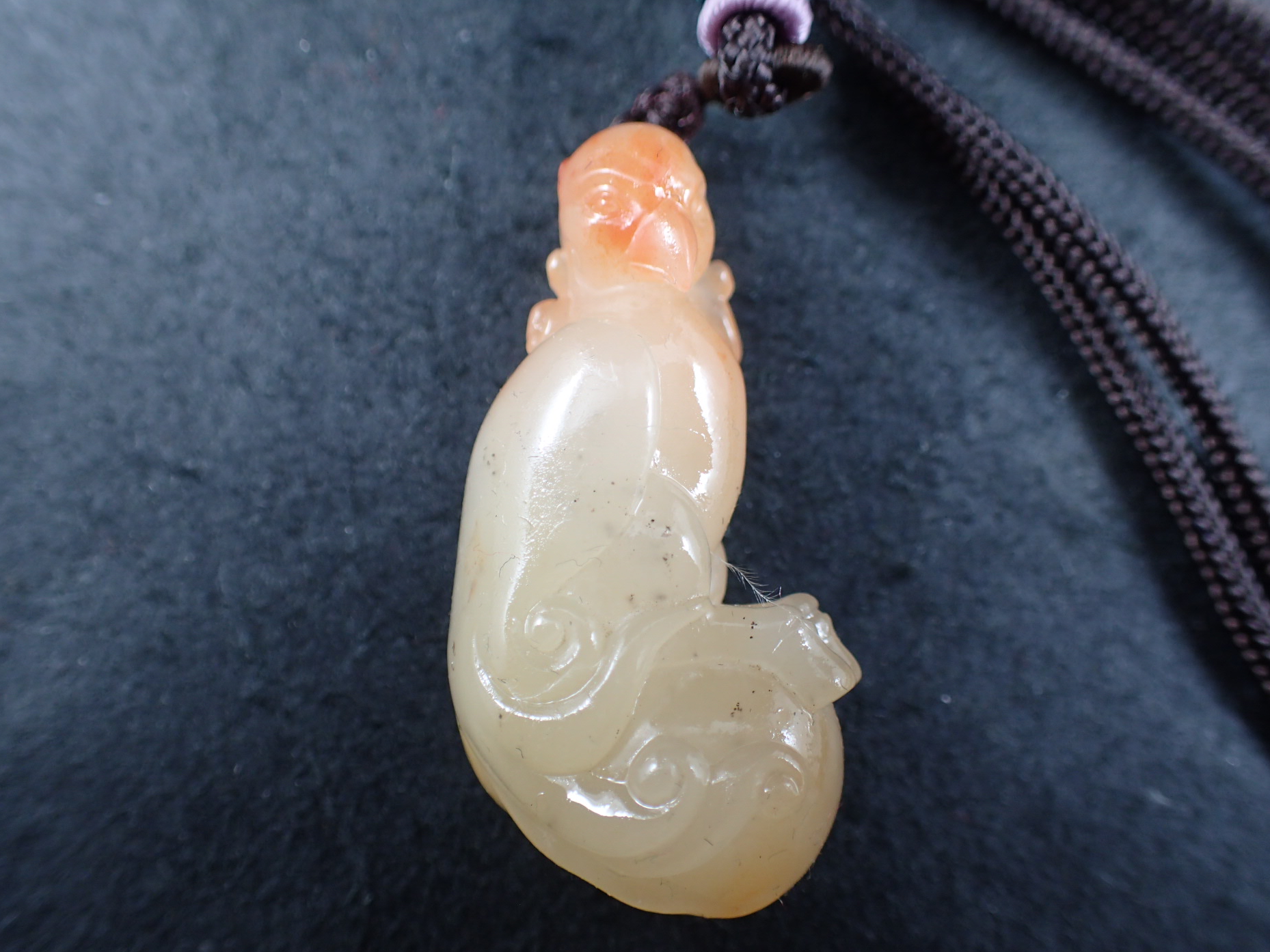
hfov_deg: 58.3
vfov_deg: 45.4
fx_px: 1137
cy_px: 491
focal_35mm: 31
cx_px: 641
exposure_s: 1/125
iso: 160
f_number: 2.3
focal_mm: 5.5
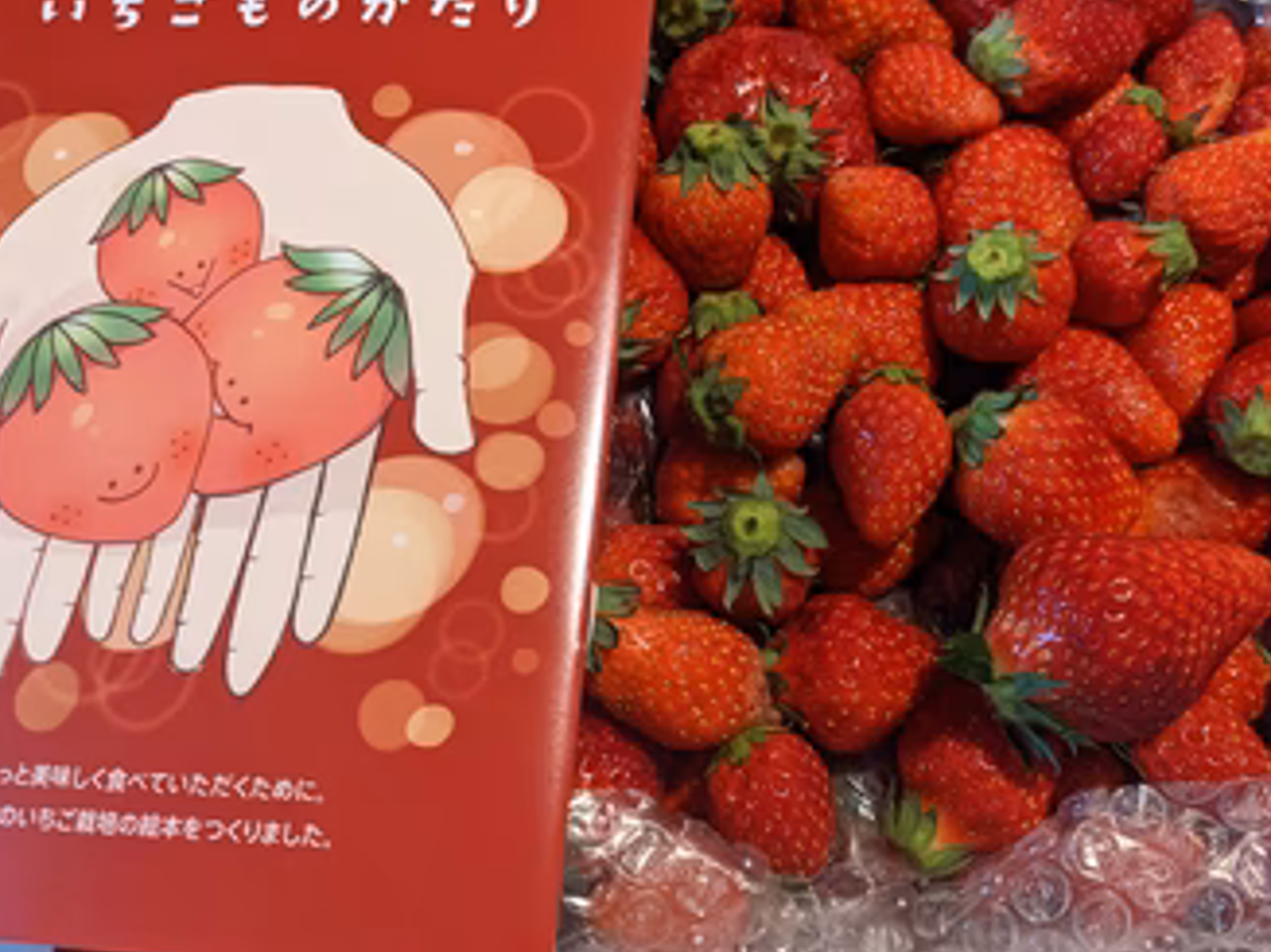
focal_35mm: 33
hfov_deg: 55.1
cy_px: 392
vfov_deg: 42.8
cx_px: 735
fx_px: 1211
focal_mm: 4.38
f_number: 1.73
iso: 186
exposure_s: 1/24
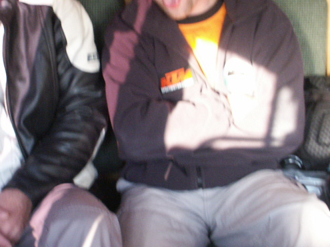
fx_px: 715
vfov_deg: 19.6
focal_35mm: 75
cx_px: 124
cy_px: 100
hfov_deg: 25.9
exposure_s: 1/45
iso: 160
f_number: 2.8
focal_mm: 7.59
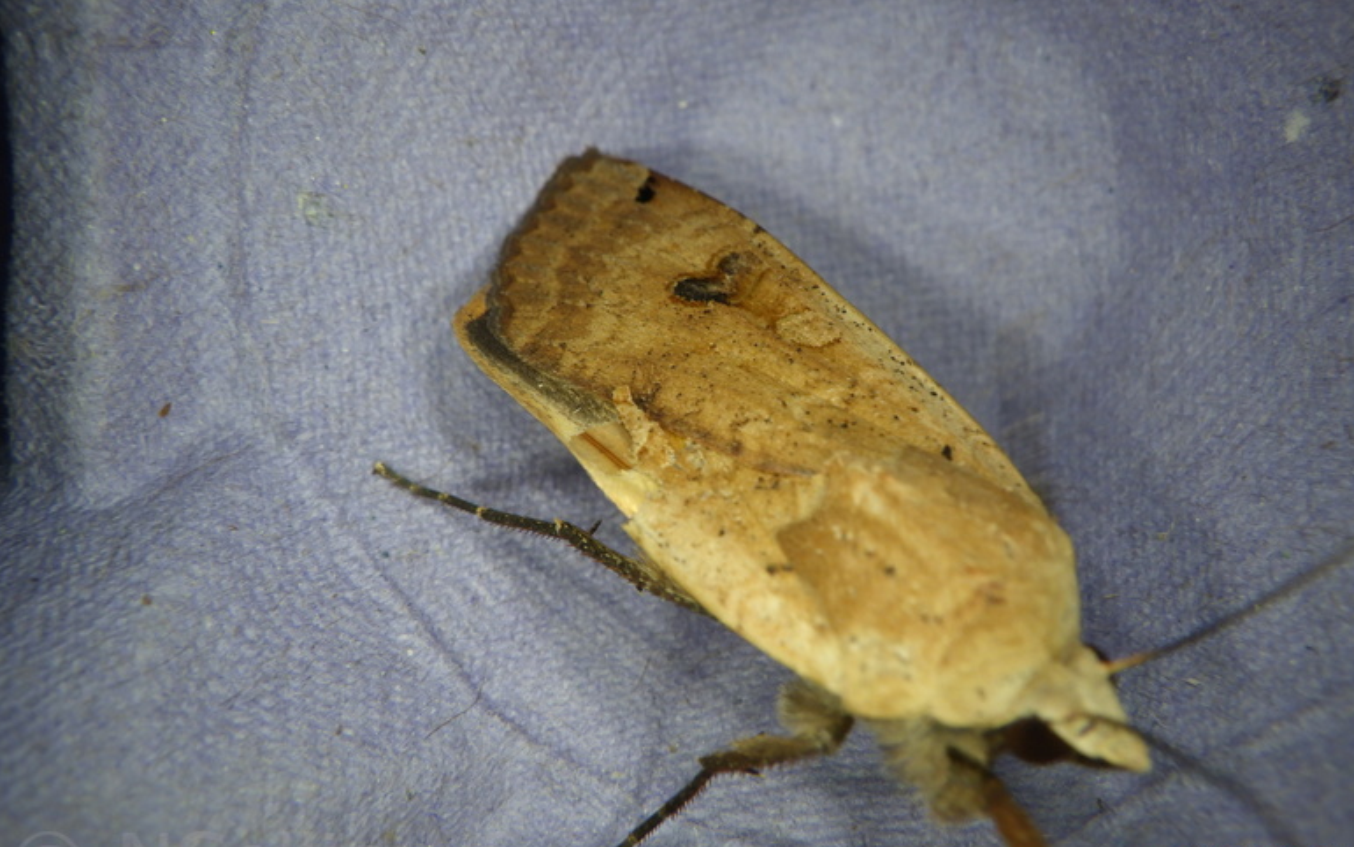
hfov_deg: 52.7
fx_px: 1365
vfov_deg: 34.4
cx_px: 681
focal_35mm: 37
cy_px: 395
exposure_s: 1/400
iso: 125
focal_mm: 6.1
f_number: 4.6
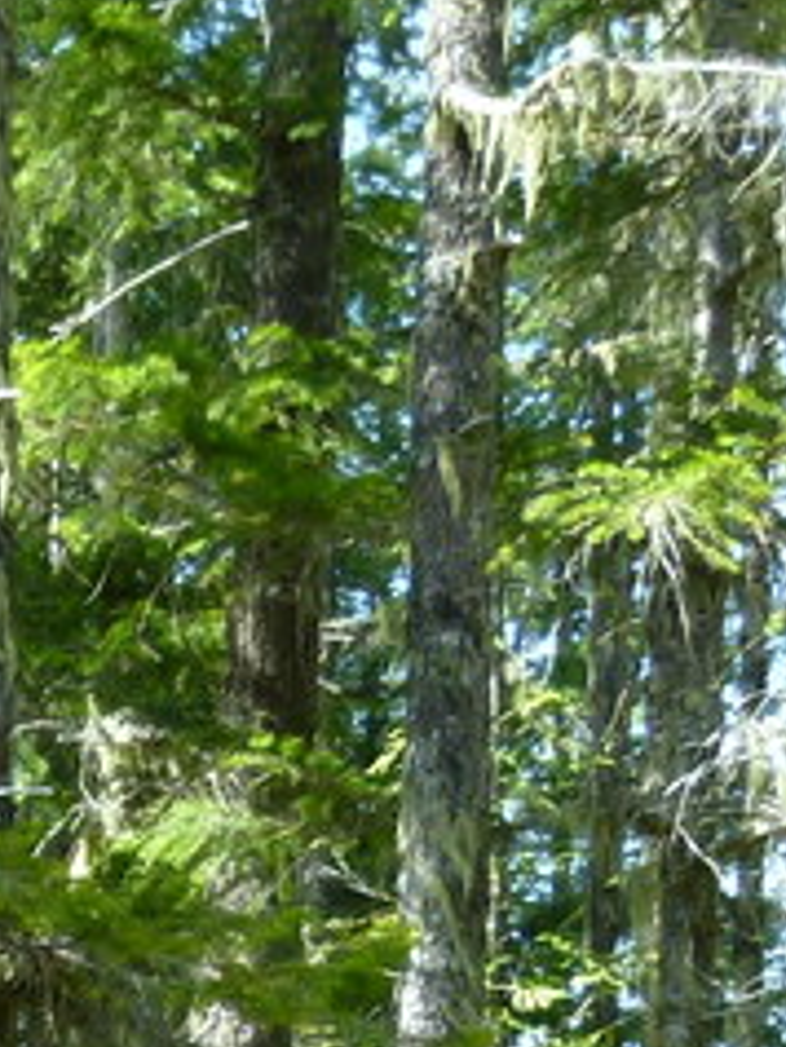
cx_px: -1254
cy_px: 1387
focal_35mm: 135
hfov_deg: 9.5
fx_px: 4083
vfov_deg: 14.0
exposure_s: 1/100
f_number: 3.3
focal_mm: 4.5
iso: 80
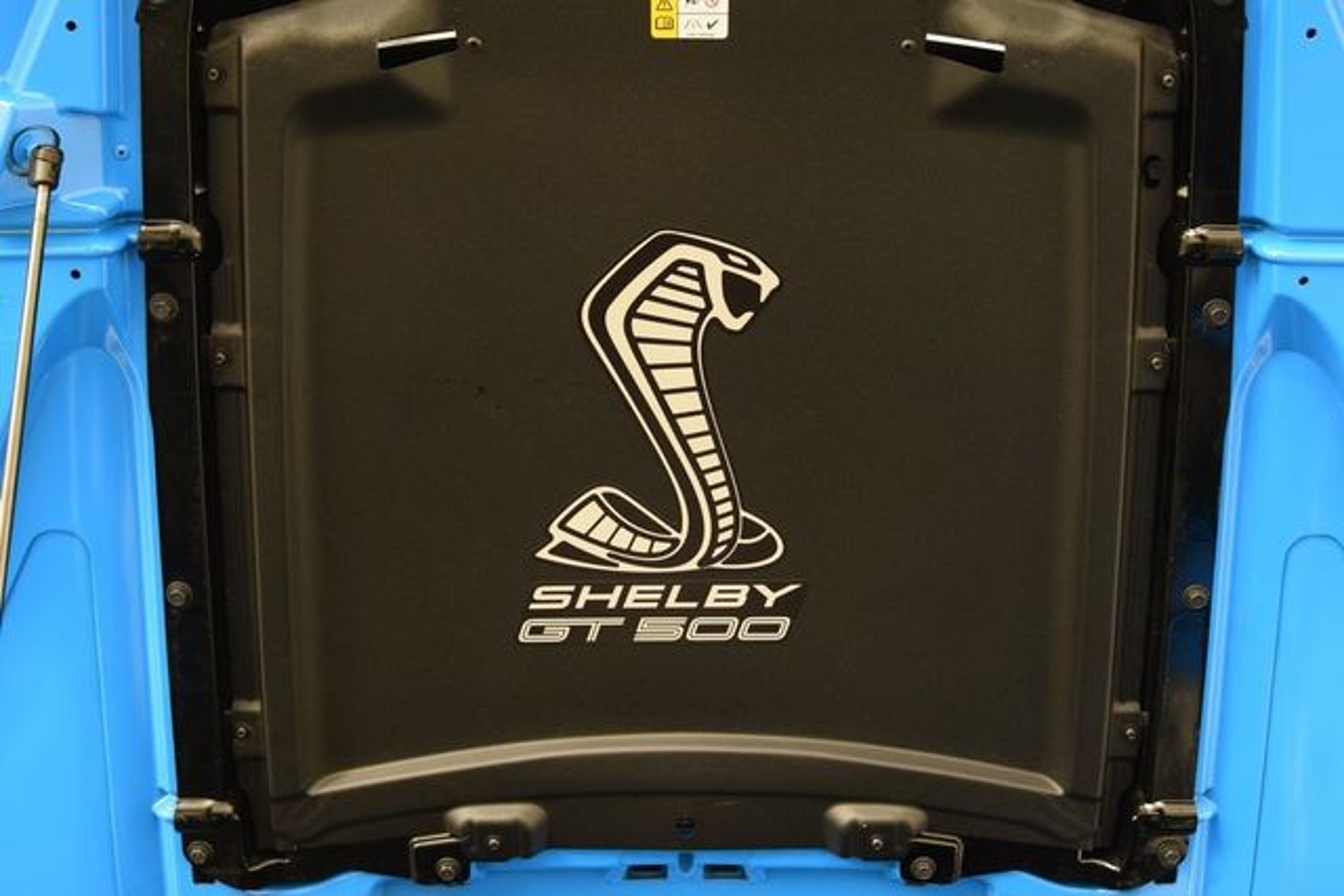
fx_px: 1736
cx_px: 672
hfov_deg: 42.3
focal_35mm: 46
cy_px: 448
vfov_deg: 29.0
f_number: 4
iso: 1600
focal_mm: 31
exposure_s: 1/15
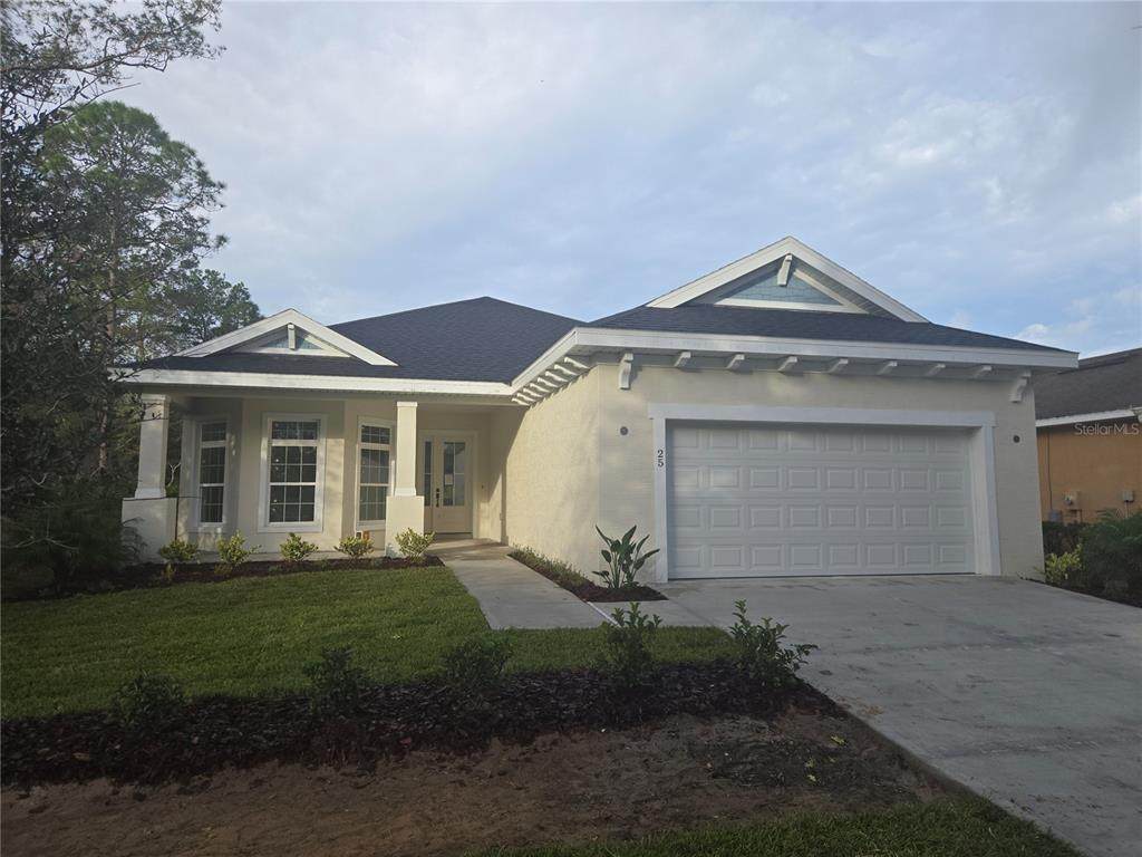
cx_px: 571
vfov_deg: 58.9
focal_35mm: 23
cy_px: 428
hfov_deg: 73.9
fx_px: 759
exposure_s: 1/973
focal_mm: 5.4
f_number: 1.8
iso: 25
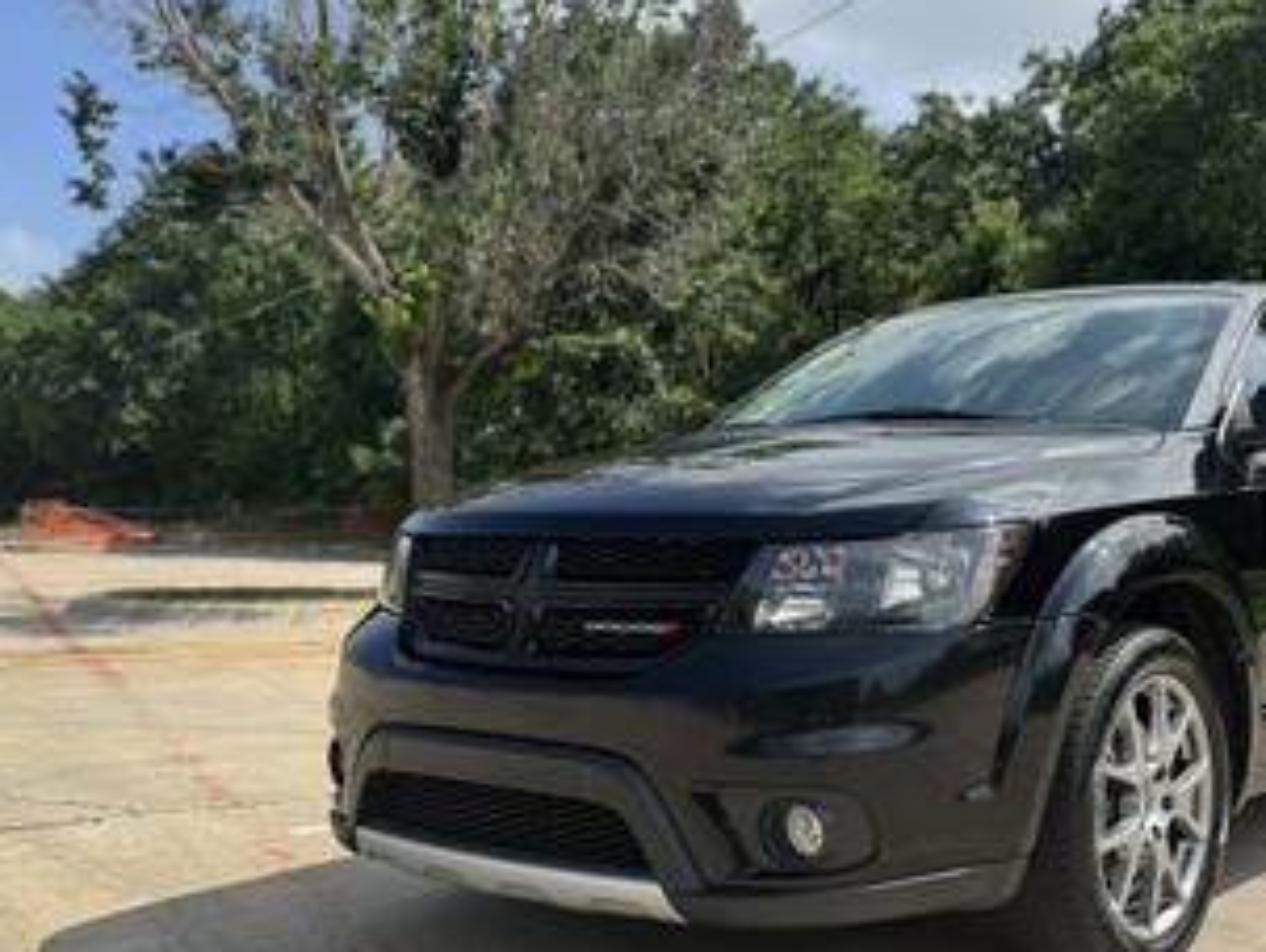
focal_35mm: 40
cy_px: 453
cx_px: 943
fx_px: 1464
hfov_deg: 45.2
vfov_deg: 36.0
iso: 80
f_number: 1.78
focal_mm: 6.76
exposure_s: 1/4049
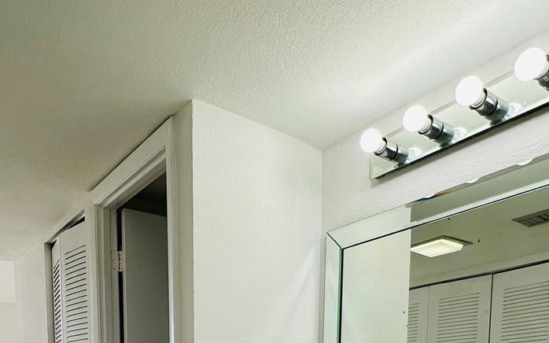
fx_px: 509
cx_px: 208
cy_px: 459
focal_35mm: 34
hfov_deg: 56.1
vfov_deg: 29.2
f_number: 2.2
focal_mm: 2.22
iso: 40
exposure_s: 1/286
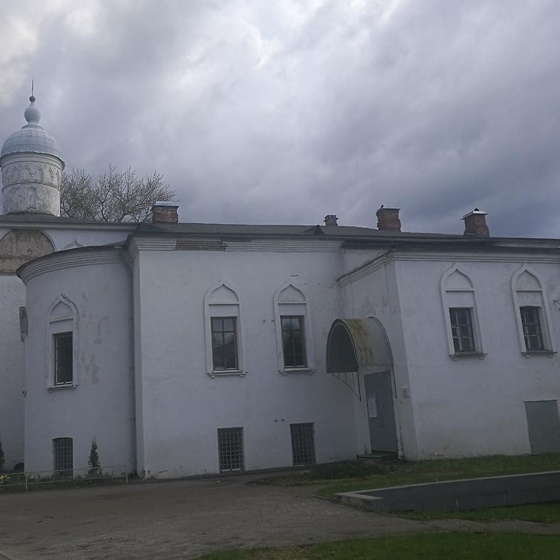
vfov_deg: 46.0
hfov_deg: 45.9
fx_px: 659
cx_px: 244
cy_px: 251
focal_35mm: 36
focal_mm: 4.5
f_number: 2.2
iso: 50
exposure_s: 1/575
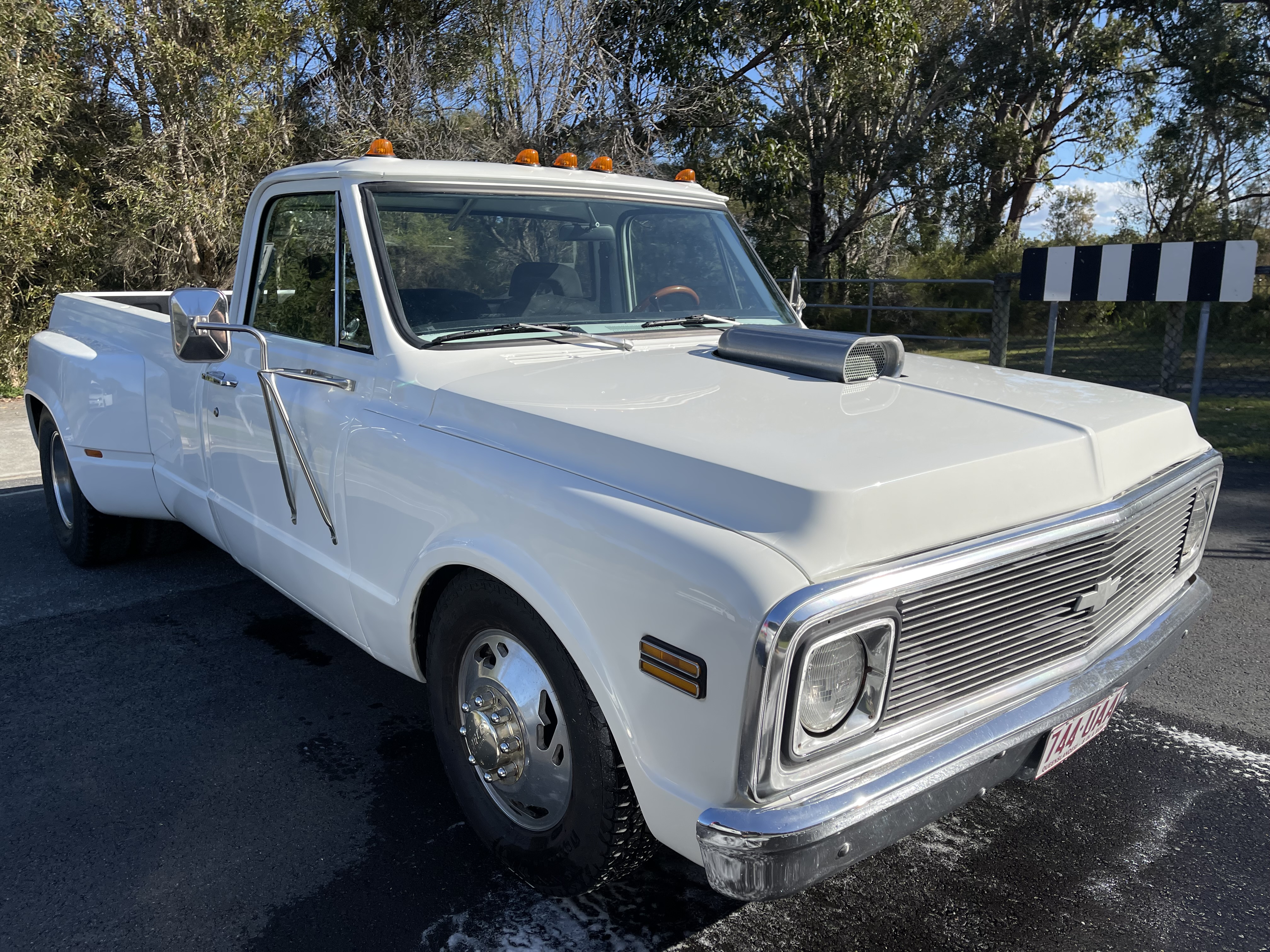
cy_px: 476
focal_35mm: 26
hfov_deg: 67.3
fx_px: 954
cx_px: 635
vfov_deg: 53.1
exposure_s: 1/3663
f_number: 1.6
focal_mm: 5.1
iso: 32
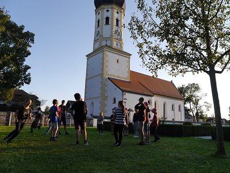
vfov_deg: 49.7
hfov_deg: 63.4
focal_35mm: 28
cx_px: 115
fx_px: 186
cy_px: 86
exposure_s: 1/250
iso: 160
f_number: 5.6
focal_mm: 14
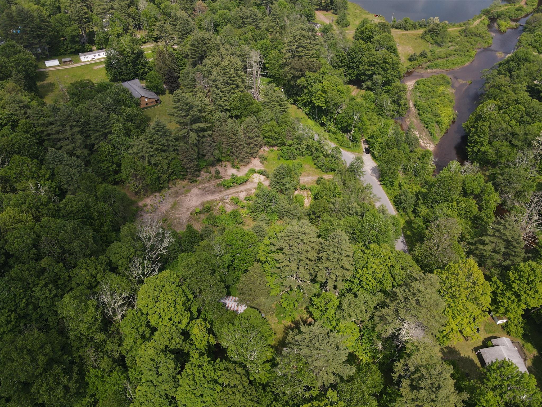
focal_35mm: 24
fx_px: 376
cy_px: 204
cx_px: 271
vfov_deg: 56.8
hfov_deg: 71.6
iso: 100
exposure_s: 1/500
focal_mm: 4.5
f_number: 2.8
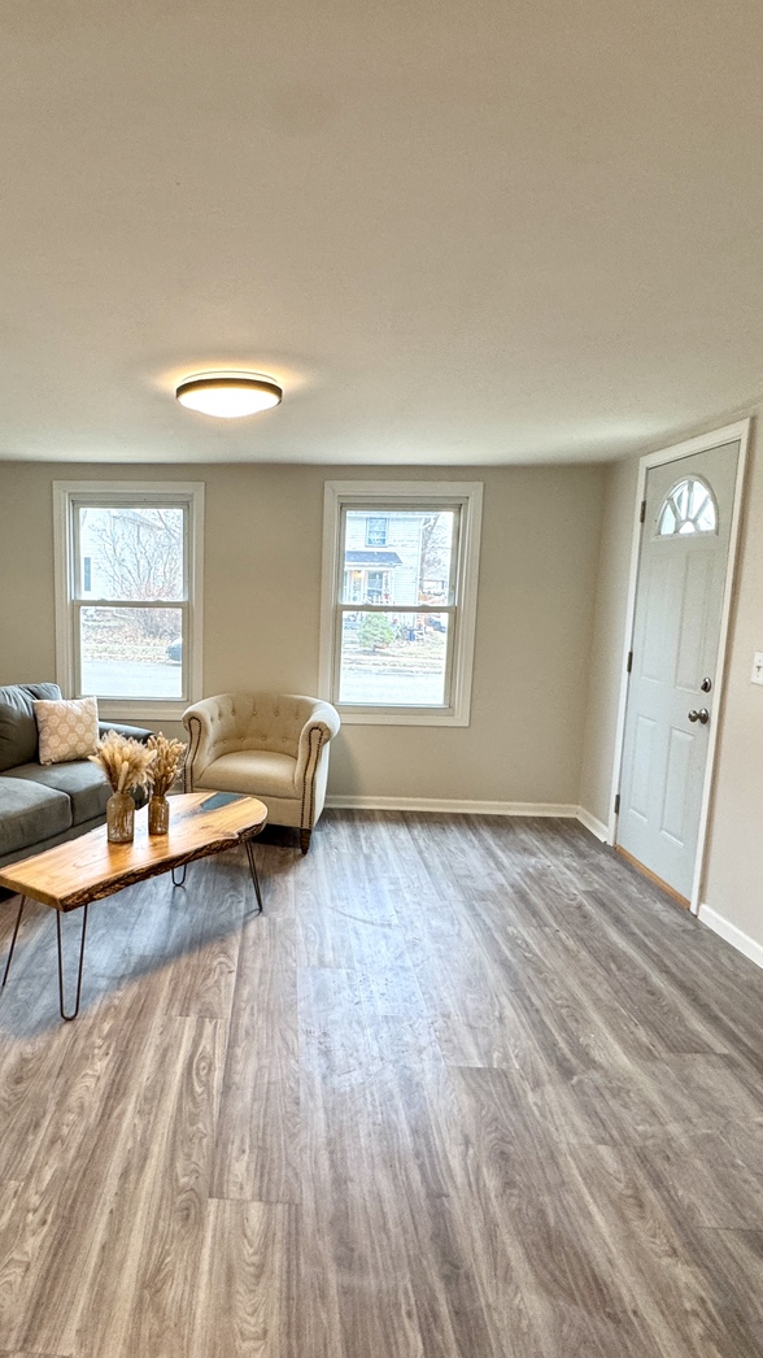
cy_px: 693
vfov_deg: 83.8
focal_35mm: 21
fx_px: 756
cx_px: 232
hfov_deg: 52.2
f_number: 2.2
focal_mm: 2.22
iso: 160
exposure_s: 1/60
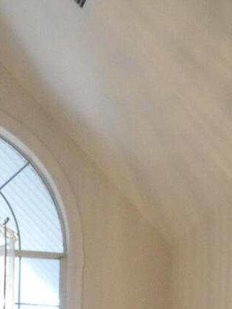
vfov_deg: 13.3
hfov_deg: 11.7
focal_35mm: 125
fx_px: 1117
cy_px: 642
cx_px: 3
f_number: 3.4
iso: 400
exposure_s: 1/50
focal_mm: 4.7
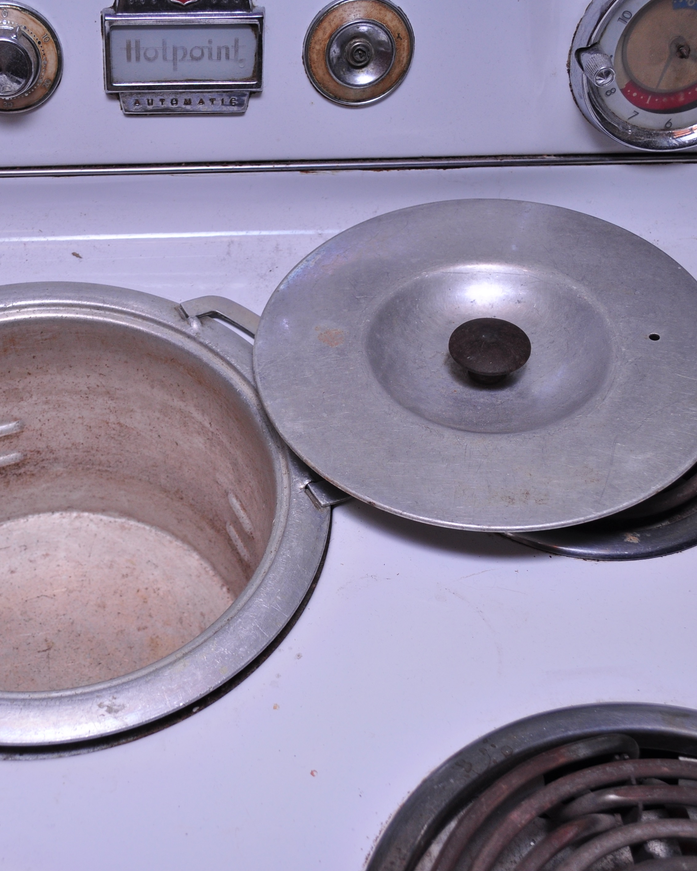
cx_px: 221
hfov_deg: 29.4
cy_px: 434
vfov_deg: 36.7
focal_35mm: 51
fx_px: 1315
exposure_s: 1/125
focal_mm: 24
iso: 250
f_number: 5
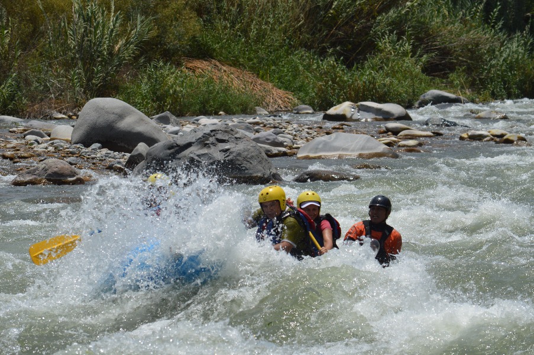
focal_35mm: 210
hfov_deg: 9.8
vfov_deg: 6.5
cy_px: 178
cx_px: 267
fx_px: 3112
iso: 320
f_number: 7.1
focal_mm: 140
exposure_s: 1/2000
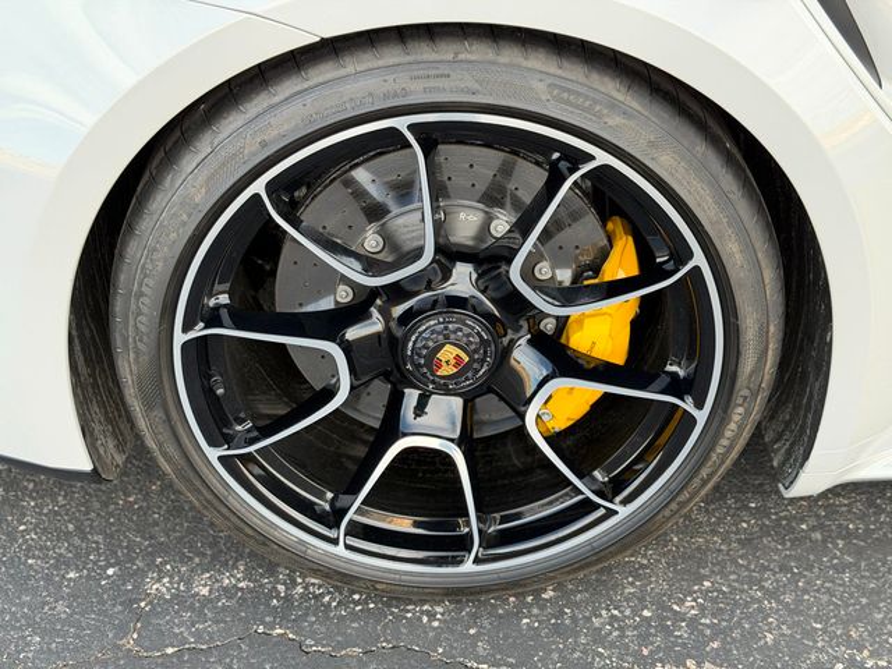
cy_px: 334
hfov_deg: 39.7
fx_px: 1237
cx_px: 446
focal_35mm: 48
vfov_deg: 30.3
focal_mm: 6.76
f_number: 1.78
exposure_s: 1/245
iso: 80
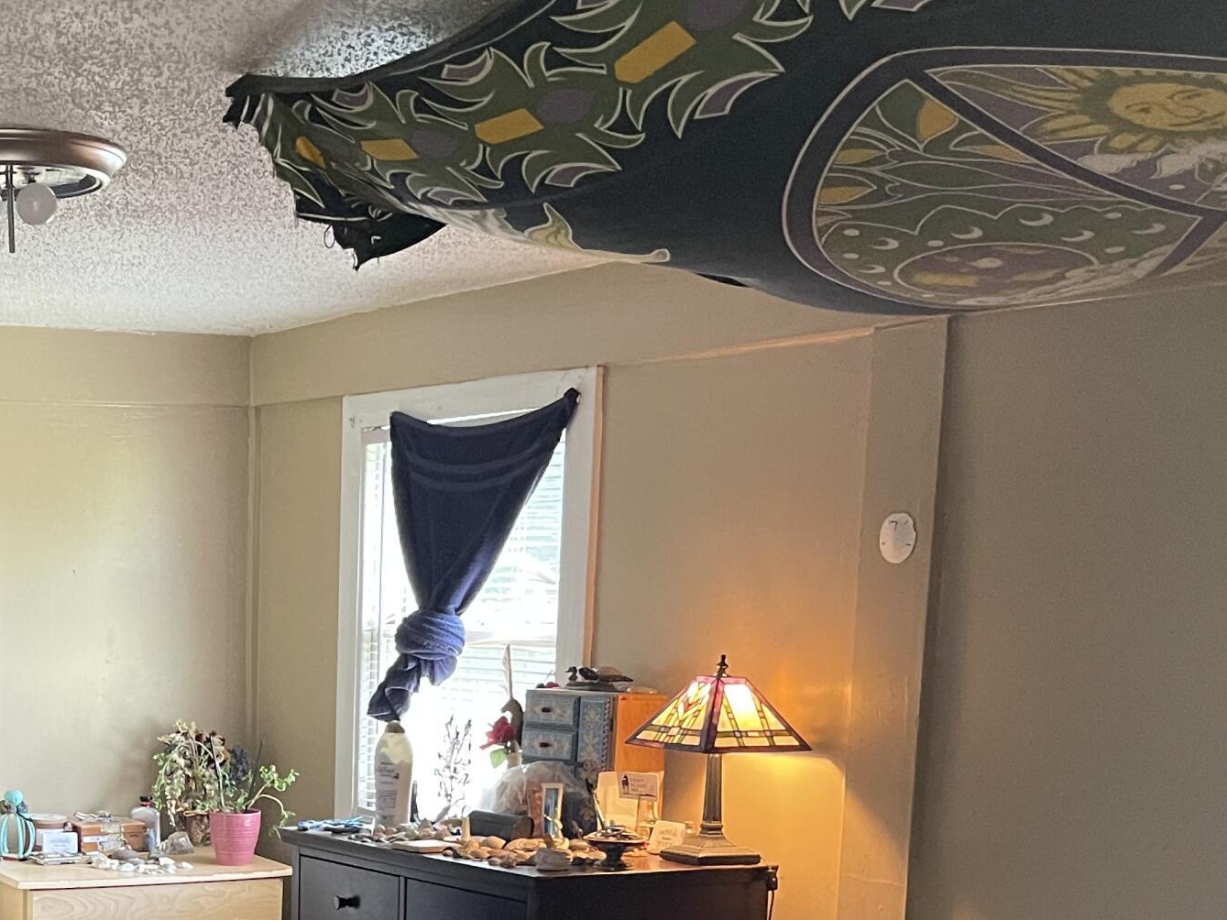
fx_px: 1985
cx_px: 155
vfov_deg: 24.8
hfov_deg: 32.8
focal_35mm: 56
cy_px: 941
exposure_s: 1/52
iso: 500
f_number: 1.6
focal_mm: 5.1
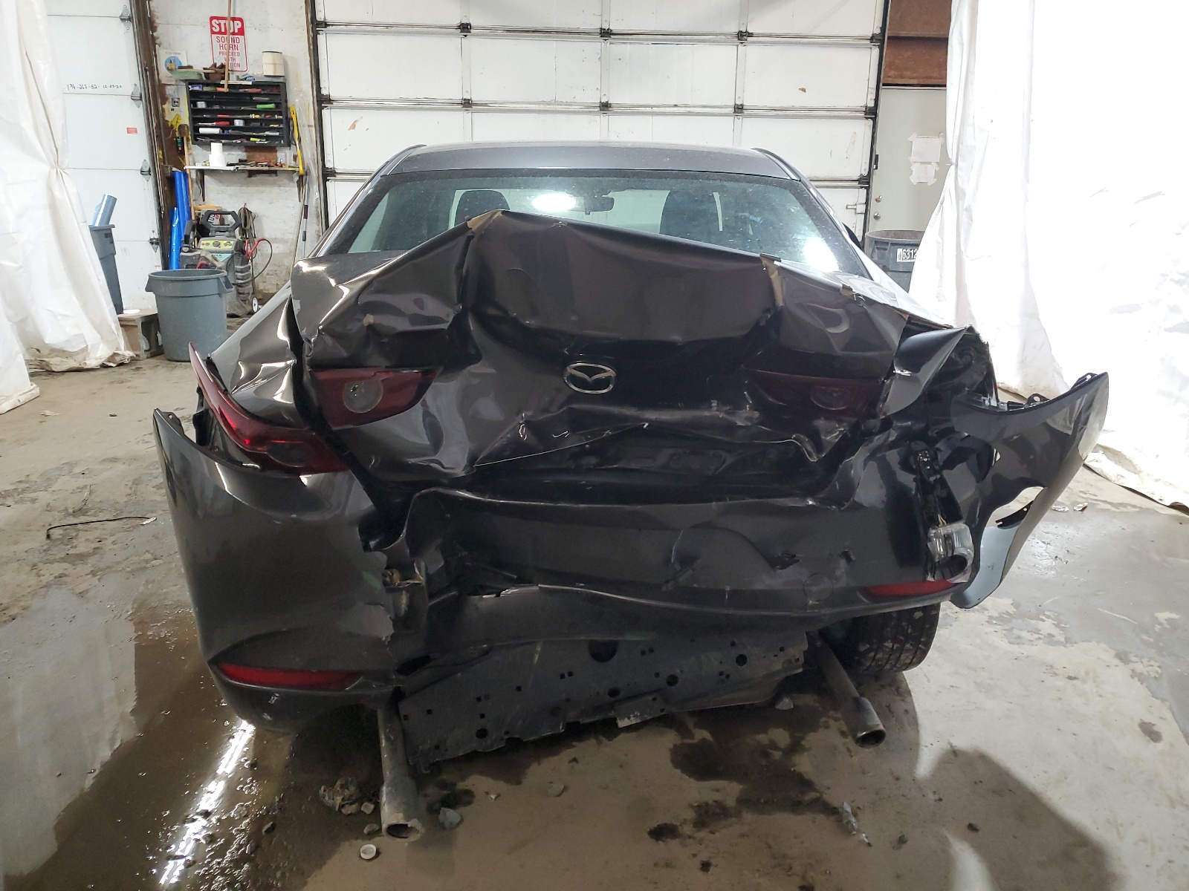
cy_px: 446
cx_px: 594
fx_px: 893
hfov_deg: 67.3
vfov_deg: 53.1
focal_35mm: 26
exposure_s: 1/60.2
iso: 191
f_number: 1.5
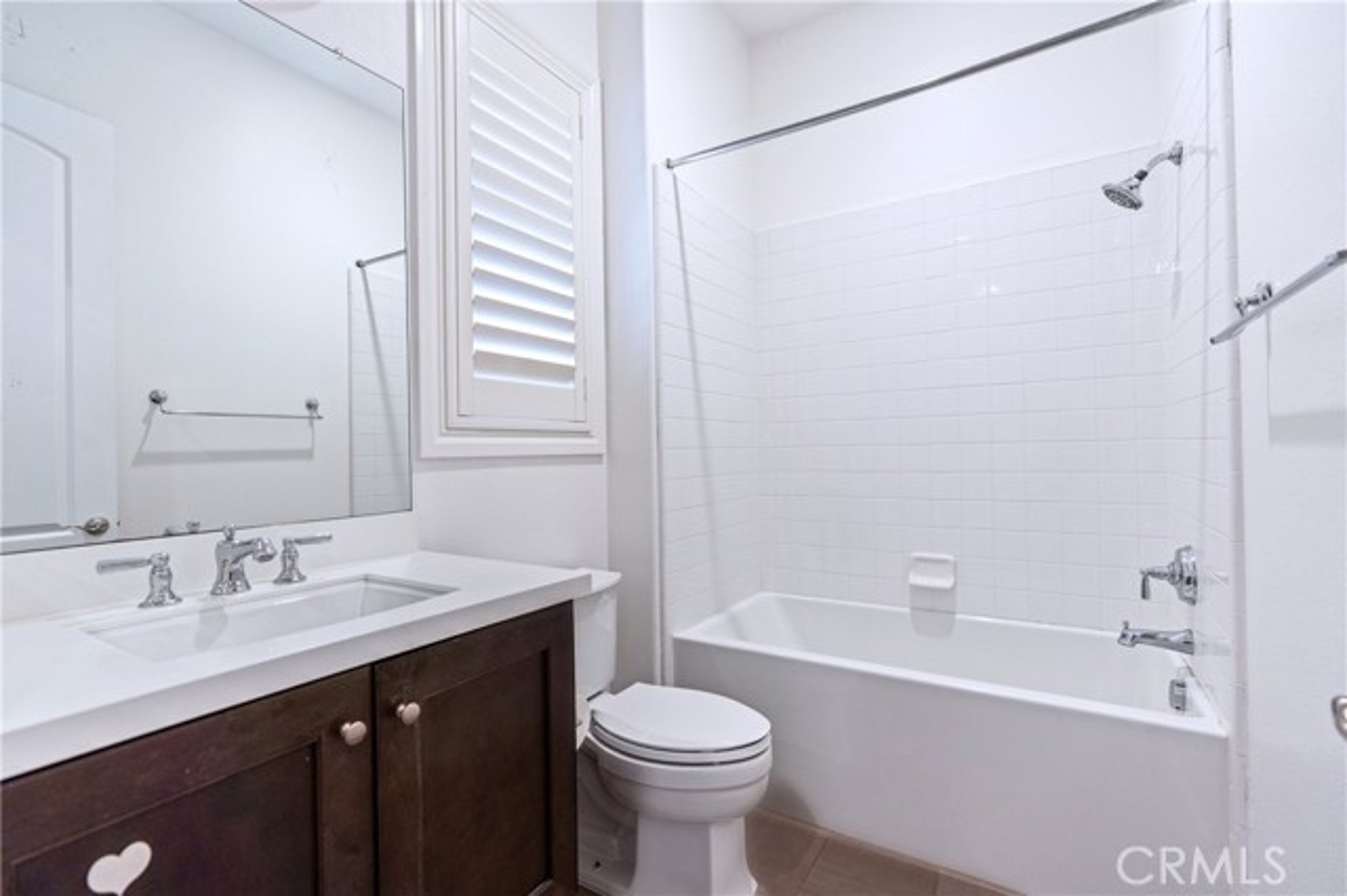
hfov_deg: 96.8
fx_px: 598
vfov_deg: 73.7
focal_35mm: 16
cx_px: 674
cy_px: 448
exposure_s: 1/50
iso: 125
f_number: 3.5
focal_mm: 16
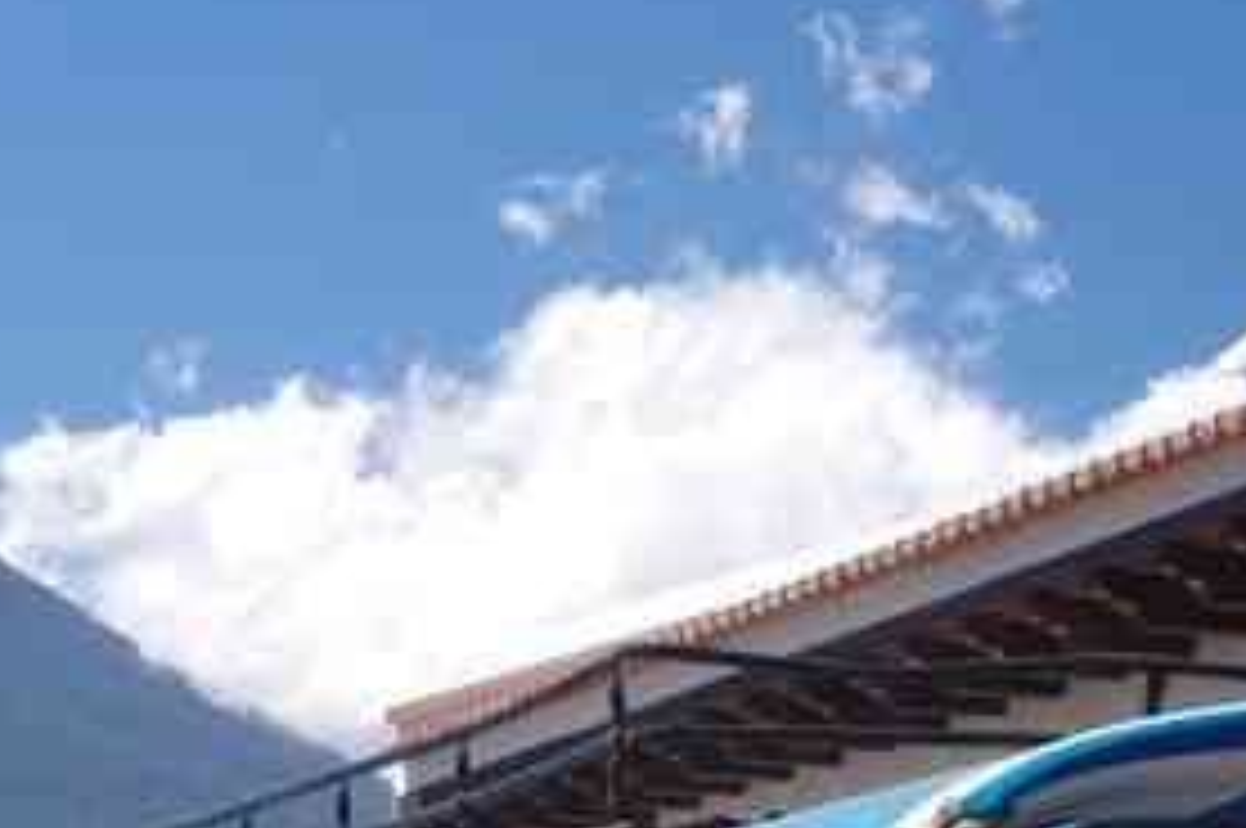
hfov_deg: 11.5
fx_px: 6119
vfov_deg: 7.7
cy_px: 963
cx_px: 1235
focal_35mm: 177
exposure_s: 1/60
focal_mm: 32.5
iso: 200
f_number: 11
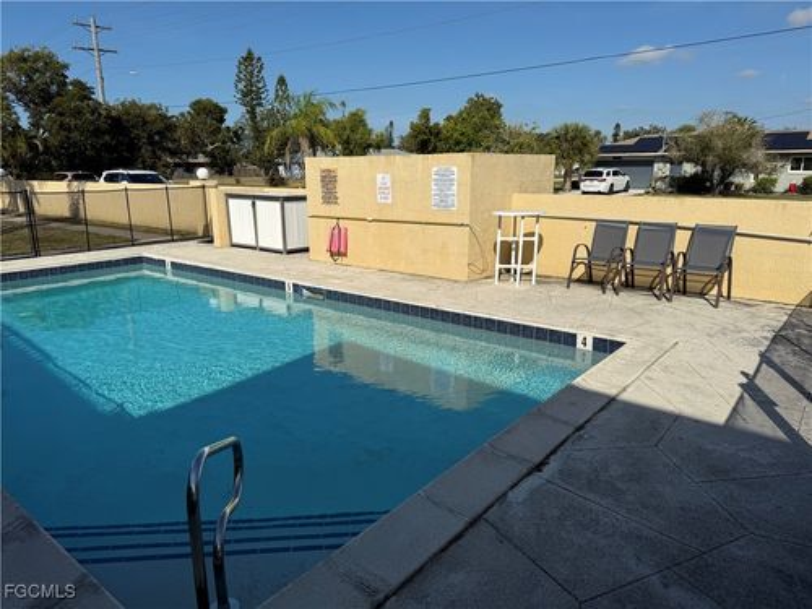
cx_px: 406
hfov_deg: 71.6
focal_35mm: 24
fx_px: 563
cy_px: 304
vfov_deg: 56.8
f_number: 1.78
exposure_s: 1/10309
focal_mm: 6.76
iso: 80
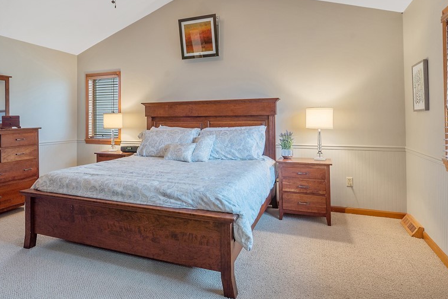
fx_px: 286
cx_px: 192
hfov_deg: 75.7
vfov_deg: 54.8
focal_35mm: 23
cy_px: 120
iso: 200
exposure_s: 1/1.67
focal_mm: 16
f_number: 9
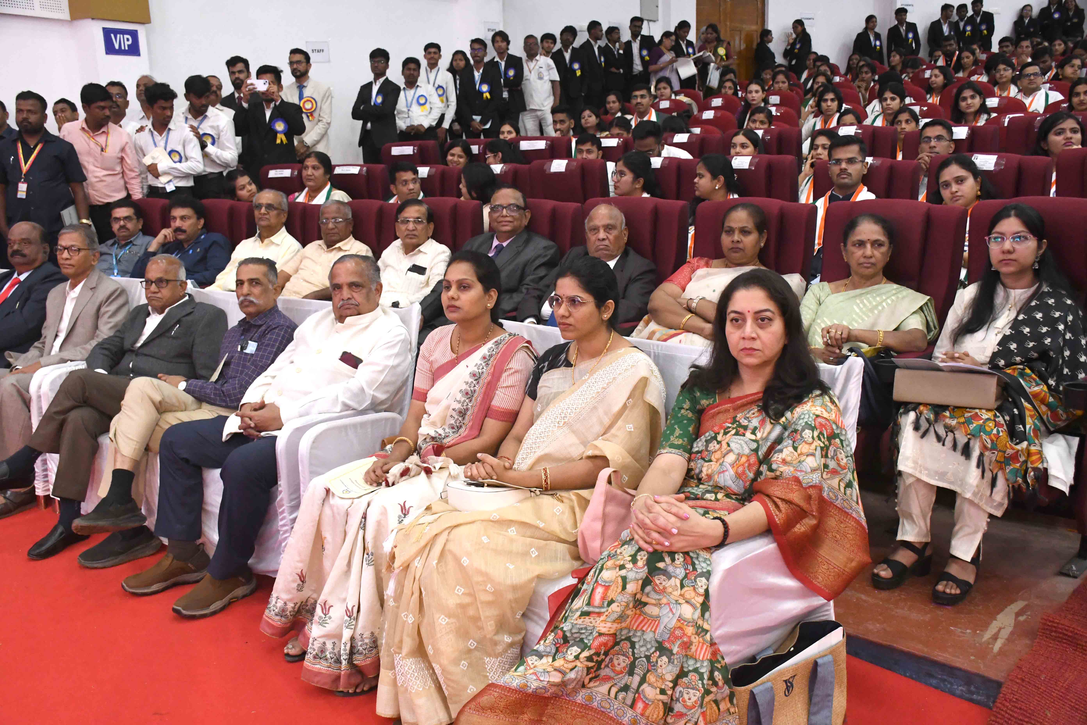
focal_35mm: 34
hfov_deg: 55.1
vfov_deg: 38.4
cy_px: 362
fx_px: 1042
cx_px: 544
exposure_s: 1/60
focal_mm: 23
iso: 3200
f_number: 5.6
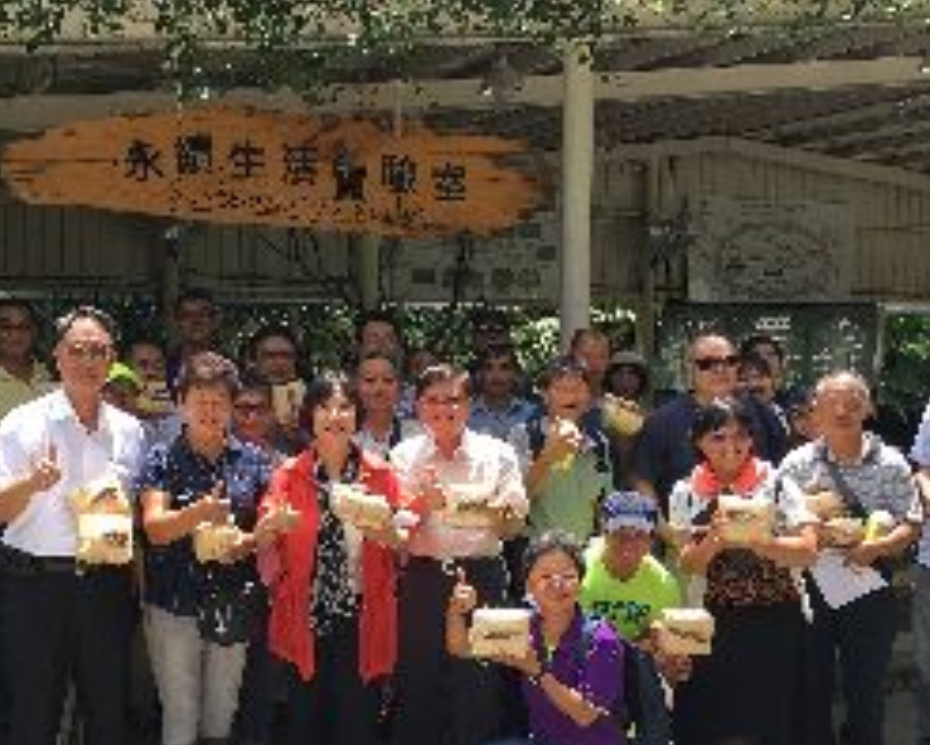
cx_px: 318
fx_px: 1267
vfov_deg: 32.7
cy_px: 442
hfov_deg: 39.9
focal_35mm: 46
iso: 25
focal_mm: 4.15
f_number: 2.2
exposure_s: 1/472
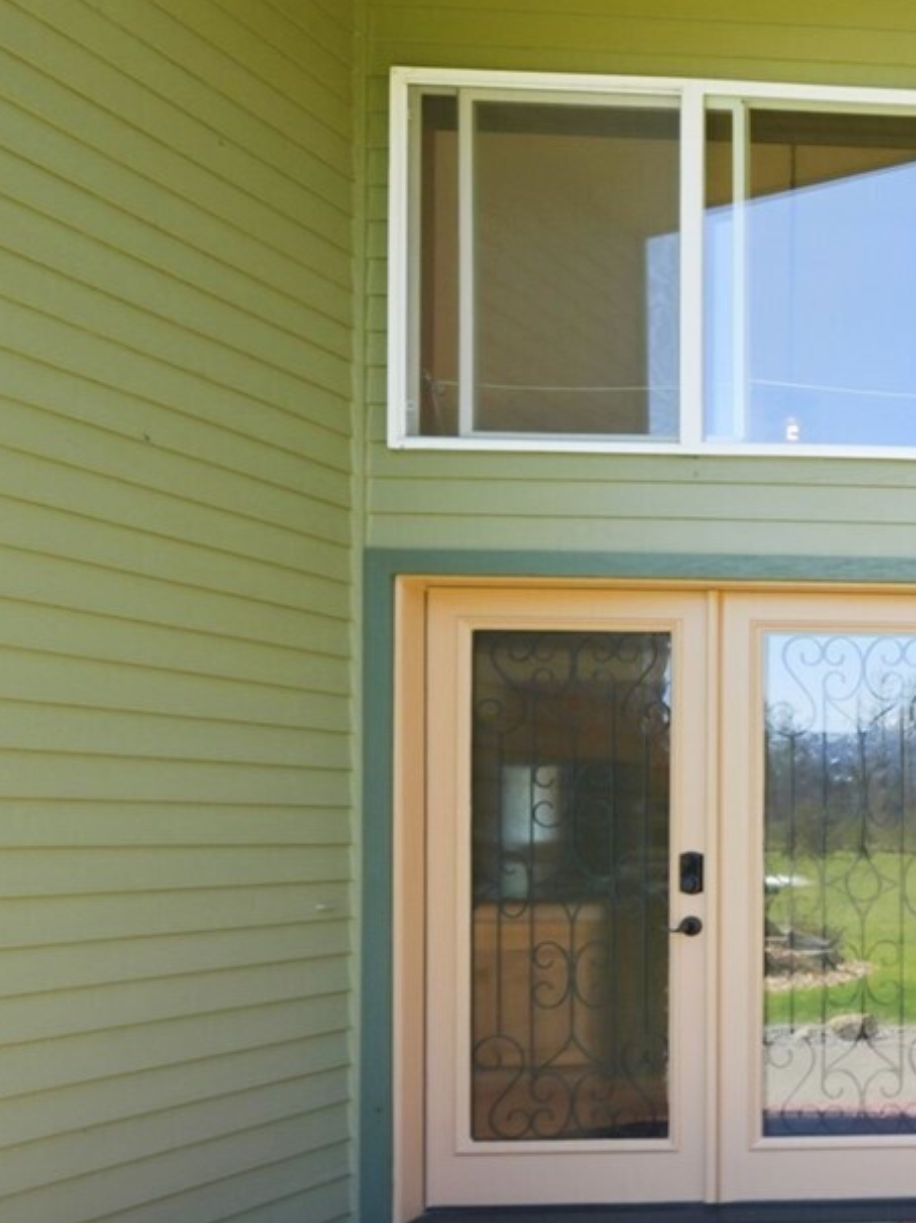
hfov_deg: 26.3
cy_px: 775
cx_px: 1443
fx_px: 1236
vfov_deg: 52.0
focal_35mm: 35
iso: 100
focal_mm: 13
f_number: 4.5
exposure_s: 1/200
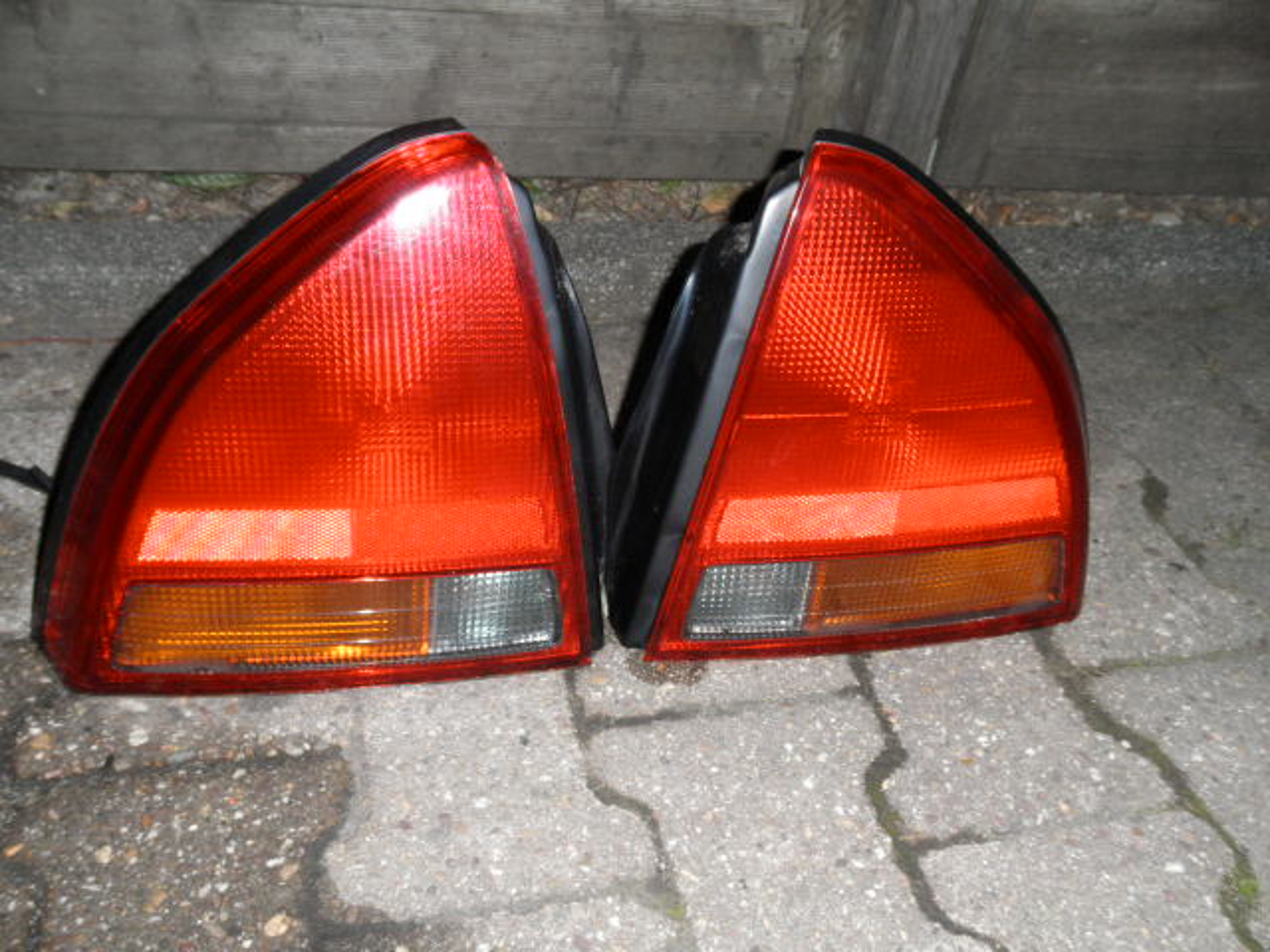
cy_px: 476
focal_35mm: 35
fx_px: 1284
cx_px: 635
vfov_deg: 40.7
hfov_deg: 52.6
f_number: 3.2
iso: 200
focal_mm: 6.1
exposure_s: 1/60
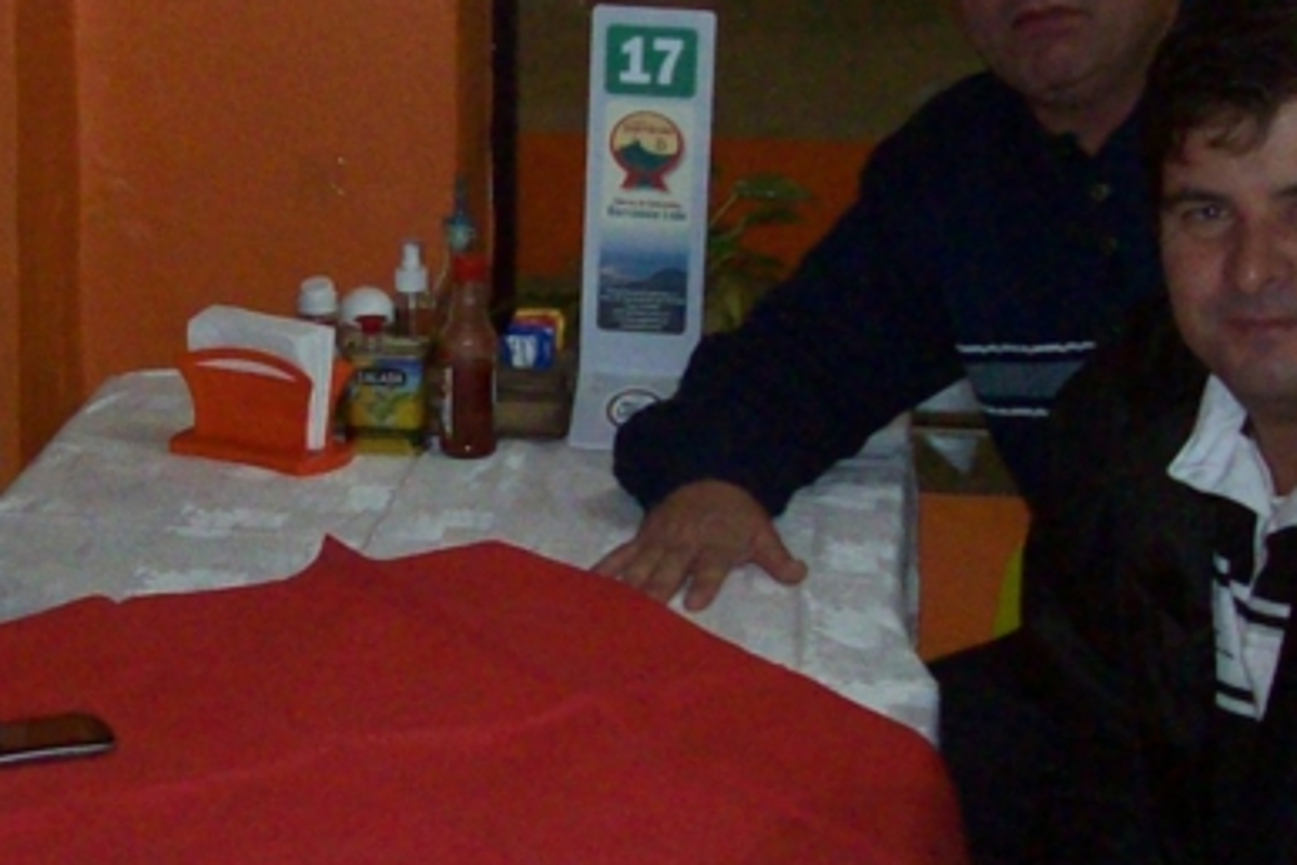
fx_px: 3566
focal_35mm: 99
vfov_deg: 13.8
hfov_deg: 20.4
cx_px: 282
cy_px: 473
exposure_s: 1/64
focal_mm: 6
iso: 200
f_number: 2.7
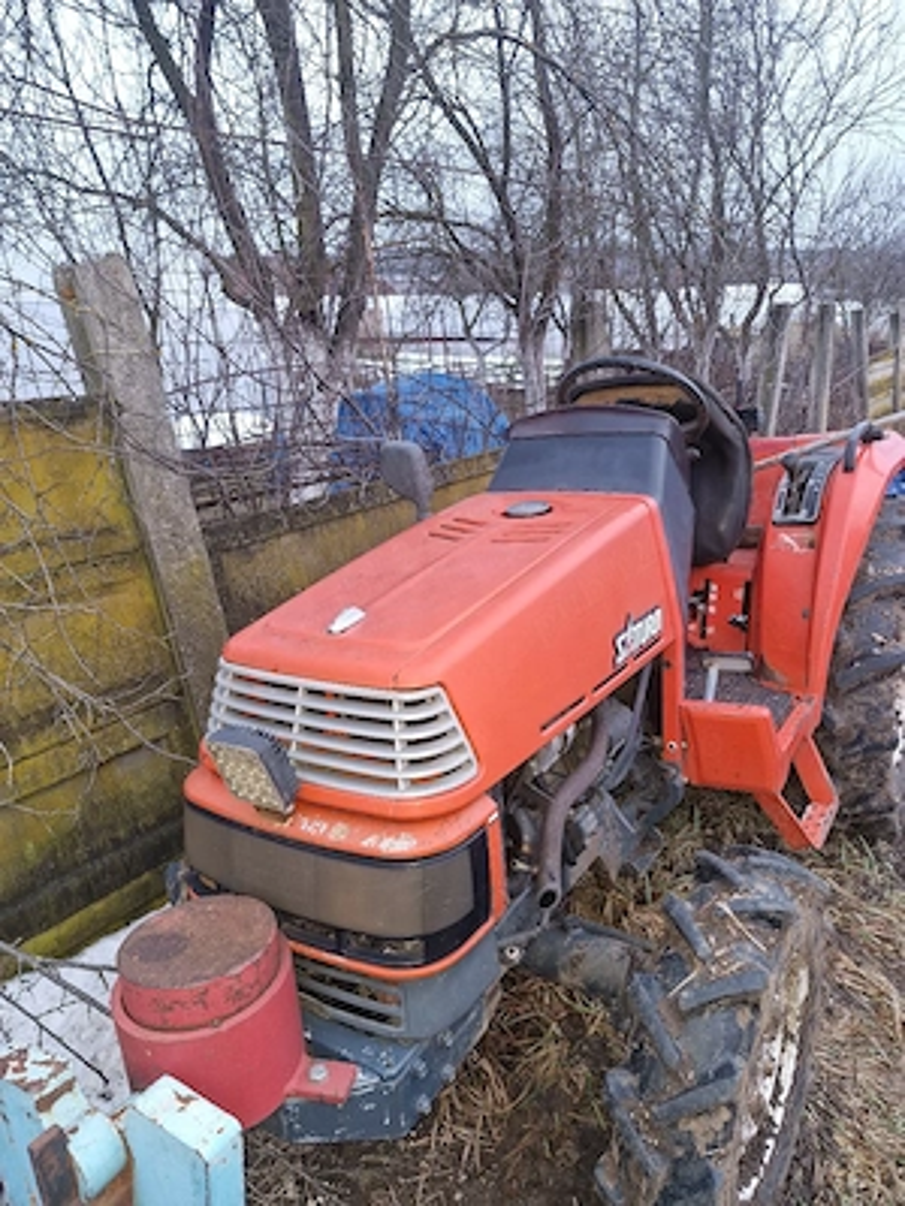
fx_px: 802
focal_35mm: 23
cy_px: 603
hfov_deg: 58.9
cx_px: 452
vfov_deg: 73.9
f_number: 1.8
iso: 500
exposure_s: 1/100
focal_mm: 5.54
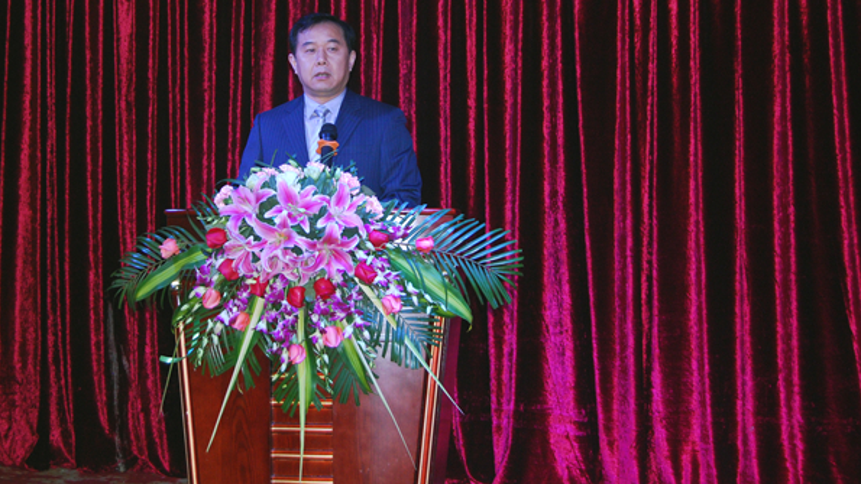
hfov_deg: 37.5
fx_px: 1268
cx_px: 428
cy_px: 240
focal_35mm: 56
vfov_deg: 21.6
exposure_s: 1/60
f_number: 4.8
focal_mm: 35
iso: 560
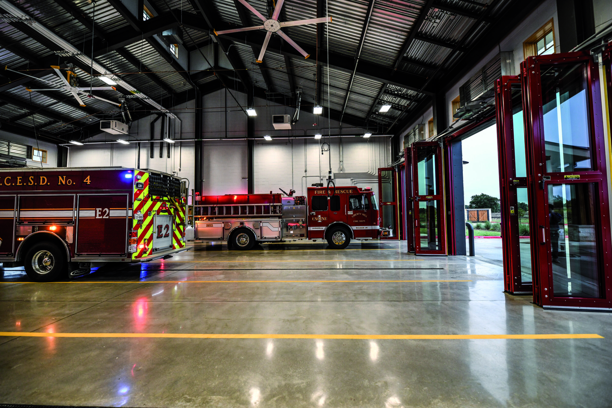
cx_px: 306
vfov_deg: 81.2
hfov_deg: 104.3
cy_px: 204
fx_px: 238
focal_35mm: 14
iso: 800
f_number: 2.8
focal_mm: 14
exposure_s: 1/400
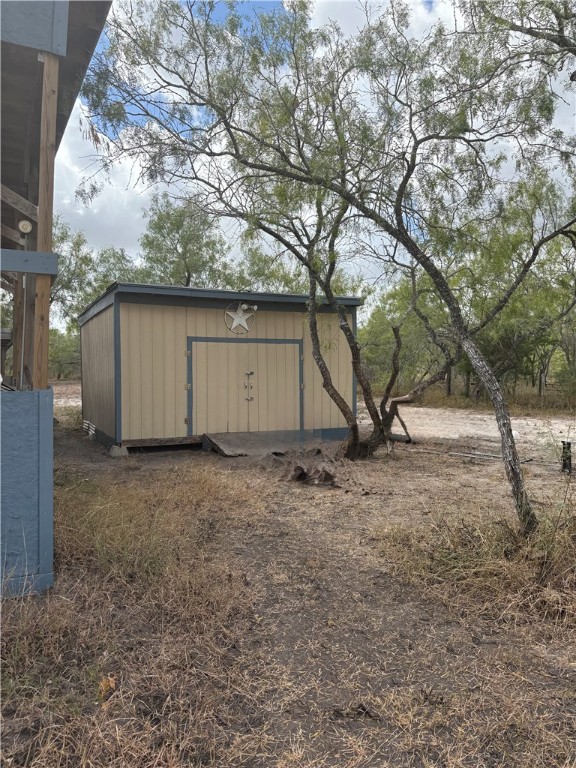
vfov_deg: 67.3
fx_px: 577
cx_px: 288
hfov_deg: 53.1
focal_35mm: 26
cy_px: 384
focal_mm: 5.96
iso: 64
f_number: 1.6
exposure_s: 1/3279
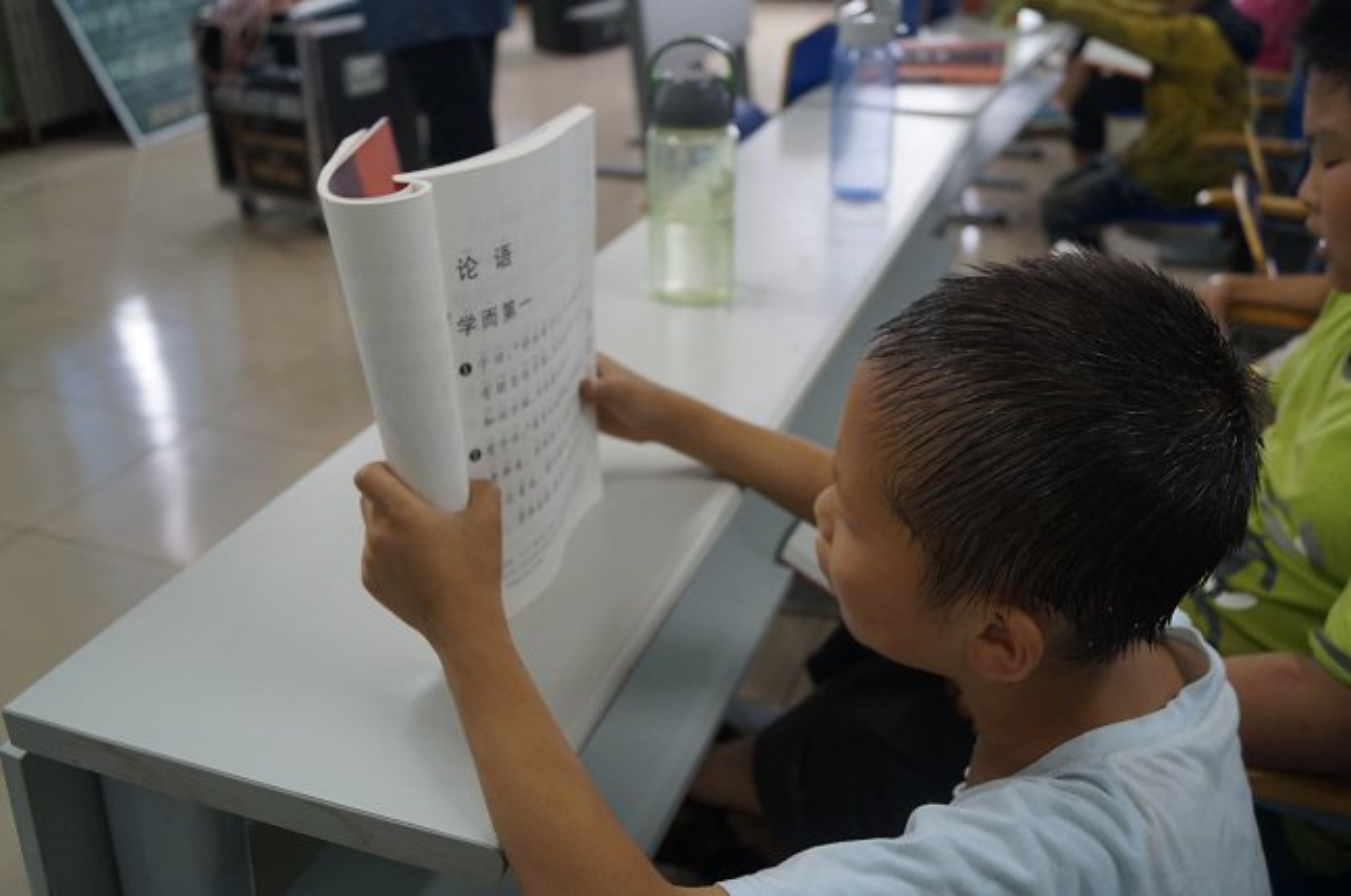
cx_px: 676
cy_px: 448
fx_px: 1236
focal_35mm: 33
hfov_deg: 57.3
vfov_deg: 39.8
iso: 500
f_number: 4
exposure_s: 1/60
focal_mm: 22
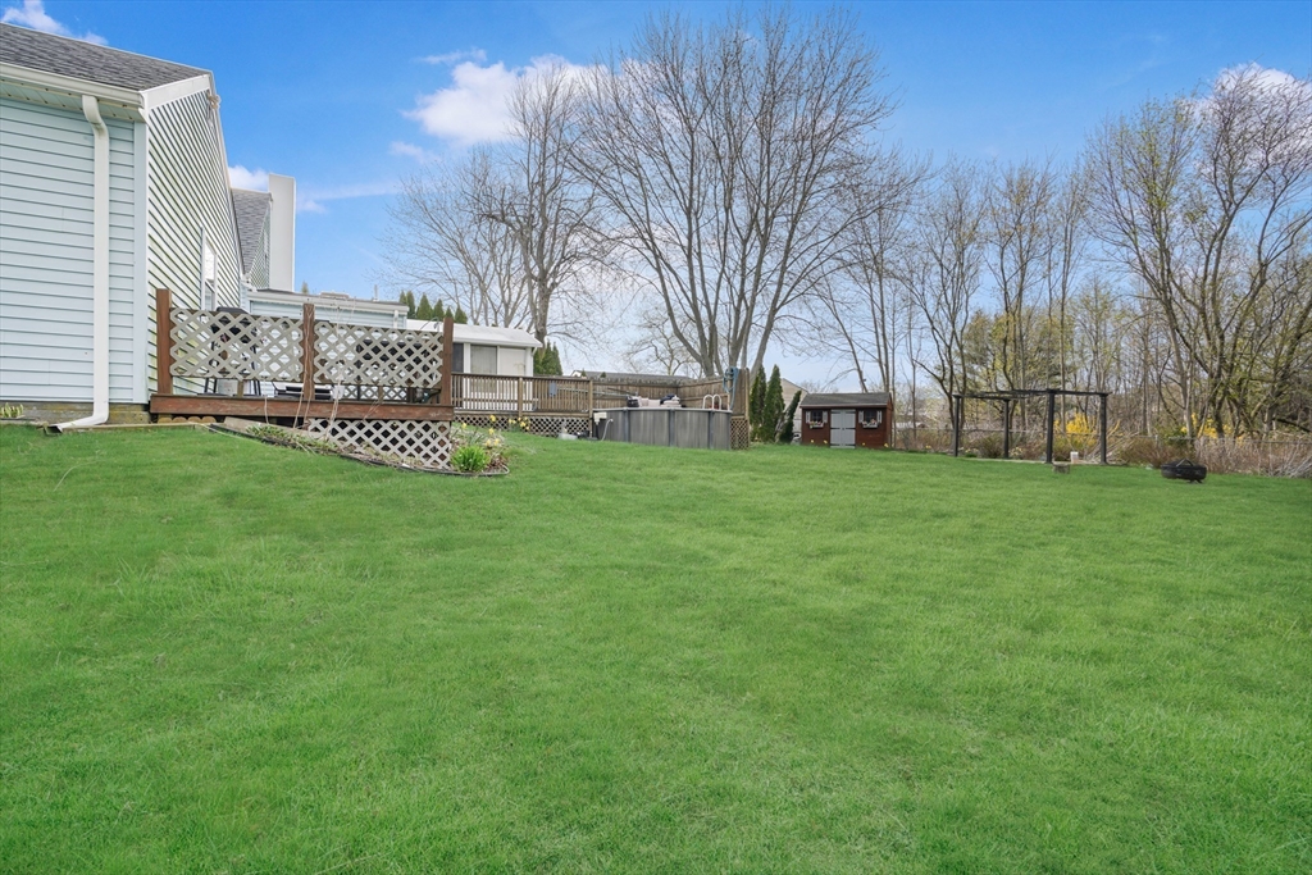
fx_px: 583
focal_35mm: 16
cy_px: 438
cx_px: 656
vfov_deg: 73.8
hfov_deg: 96.7
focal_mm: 16
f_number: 8
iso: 100
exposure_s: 1/160
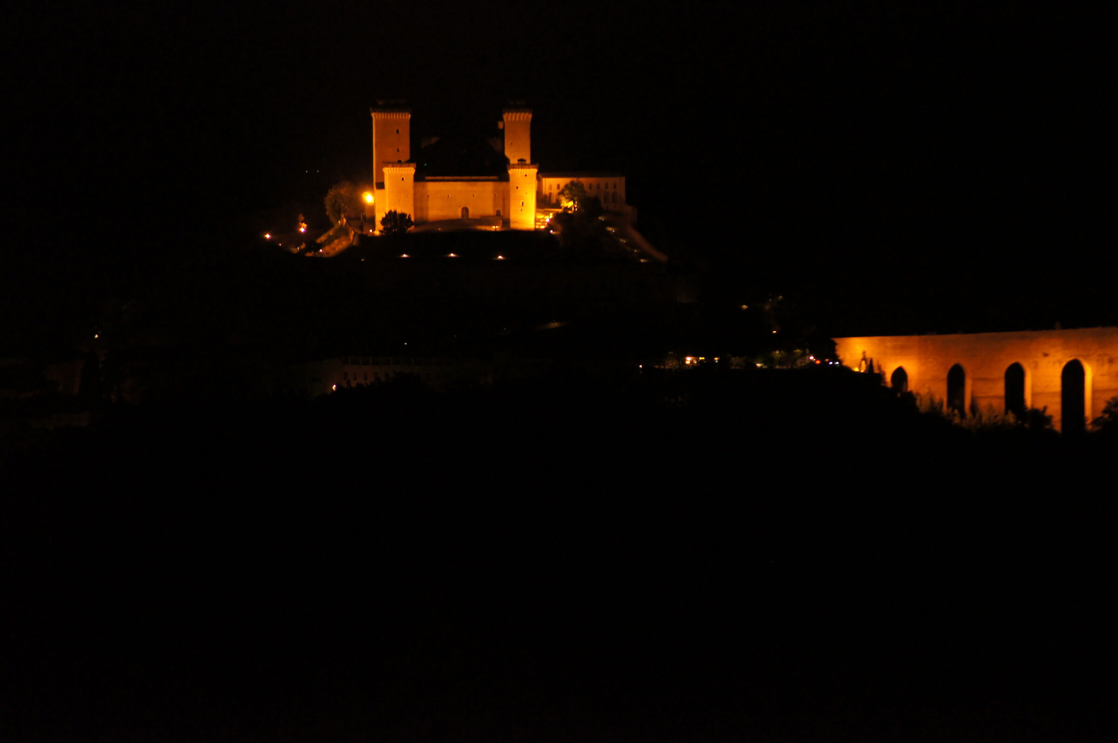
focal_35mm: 300
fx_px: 9307
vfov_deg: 4.6
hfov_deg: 6.9
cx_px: 559
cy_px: 372
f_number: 5.6
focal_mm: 200
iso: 1600
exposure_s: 1/8
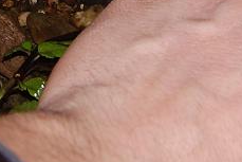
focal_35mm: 177
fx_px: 1191
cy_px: -163
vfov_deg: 7.5
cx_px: -67
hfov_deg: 11.3
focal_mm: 18
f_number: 5.6
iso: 200
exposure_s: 1/125
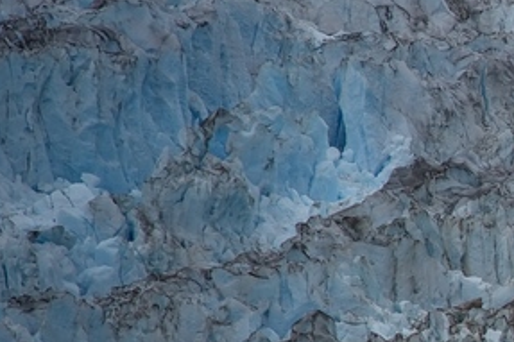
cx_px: 1141
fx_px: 7648
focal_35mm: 536
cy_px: 346
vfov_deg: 2.6
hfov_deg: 3.8
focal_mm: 120
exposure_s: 1/250
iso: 100
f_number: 5
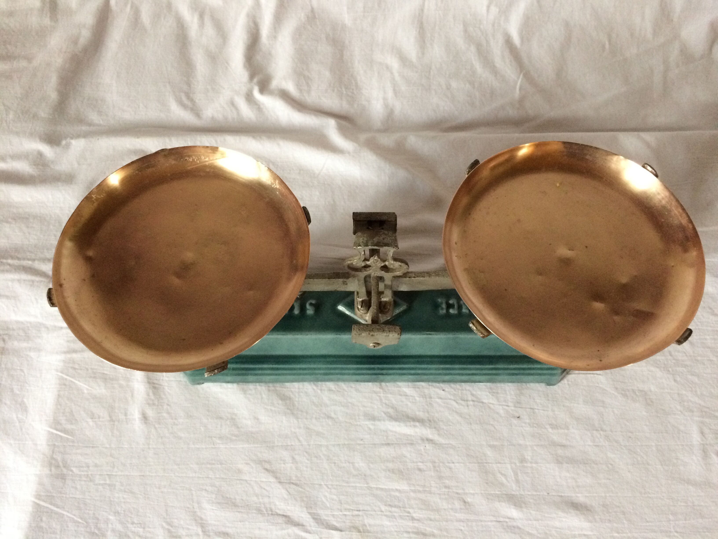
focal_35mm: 29
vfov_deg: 48.2
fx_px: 602
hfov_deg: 61.7
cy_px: 270
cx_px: 359
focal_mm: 4.15
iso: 320
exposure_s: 1/25
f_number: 2.2
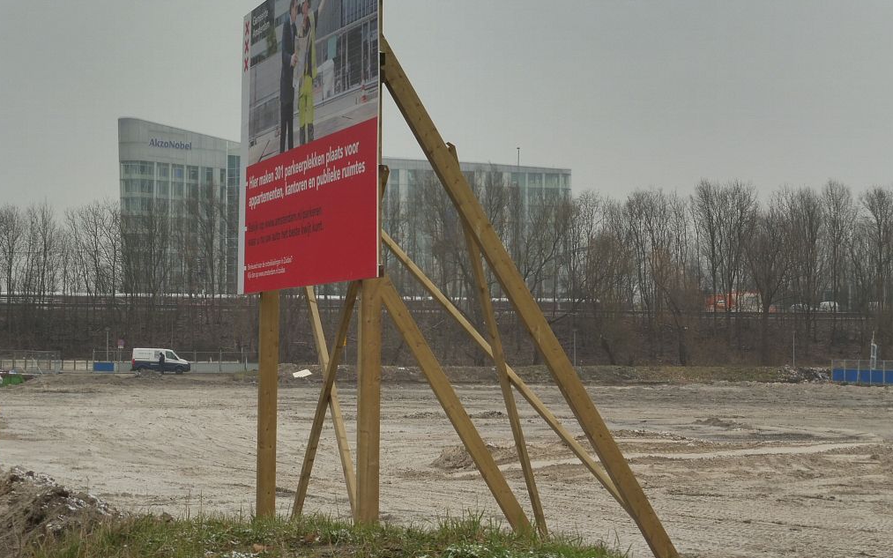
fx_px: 1825
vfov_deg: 17.4
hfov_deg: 27.5
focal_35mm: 75
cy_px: 247
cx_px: 445
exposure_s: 1/100
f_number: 5
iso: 100
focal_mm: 12.5
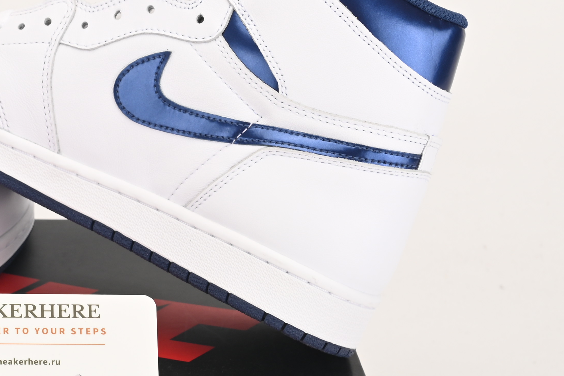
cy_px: 240
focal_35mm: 126
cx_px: 22
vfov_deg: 10.9
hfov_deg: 16.0
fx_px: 1975
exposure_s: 1/200
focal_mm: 46
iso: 100
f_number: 11
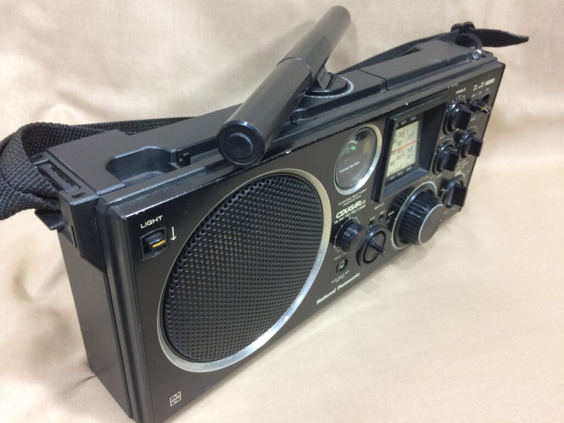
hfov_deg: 61.7
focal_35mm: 29
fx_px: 472
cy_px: 212
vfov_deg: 48.2
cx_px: 282
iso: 100
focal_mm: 4.15
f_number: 2.2
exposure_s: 1/30
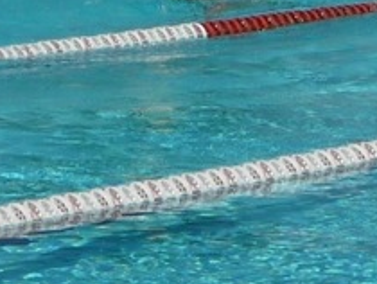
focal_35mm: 350
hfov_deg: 5.6
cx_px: -20
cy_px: 43
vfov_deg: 4.3
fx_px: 3816
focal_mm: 9.3
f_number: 10
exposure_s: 1/400
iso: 100
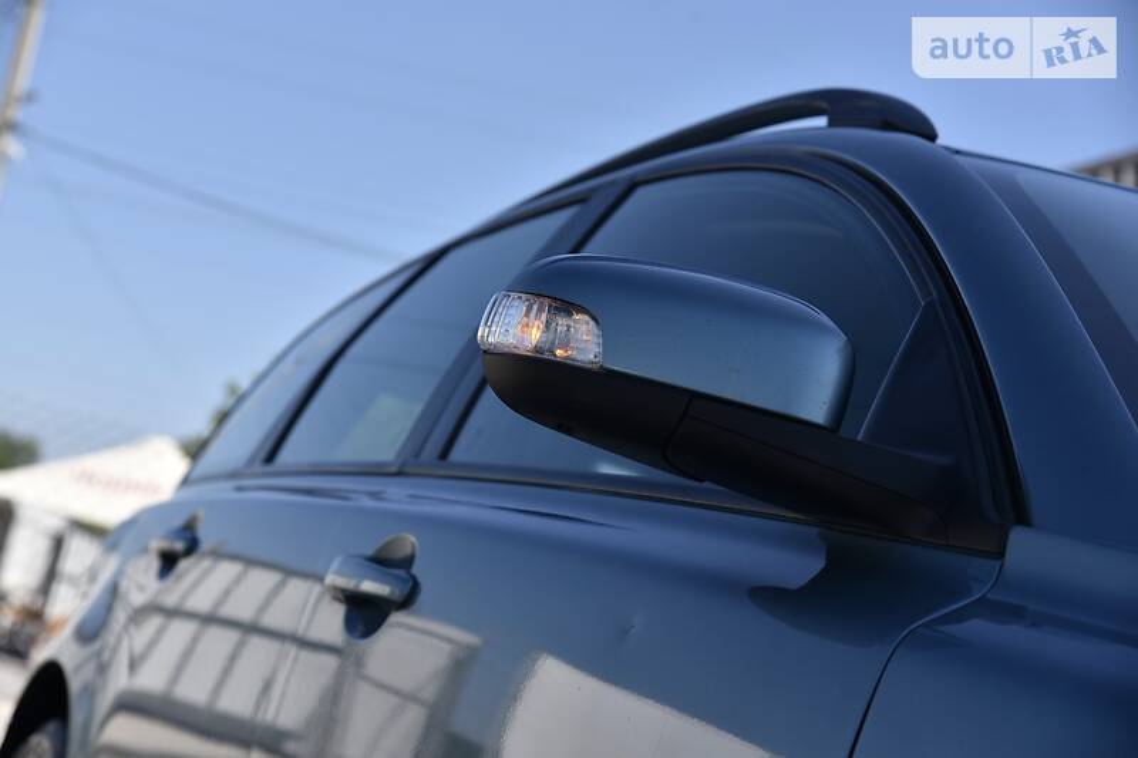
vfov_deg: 19.4
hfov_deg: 28.8
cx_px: 569
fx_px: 2212
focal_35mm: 70
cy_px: 379
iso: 200
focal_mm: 70
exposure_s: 1/640
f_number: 6.3
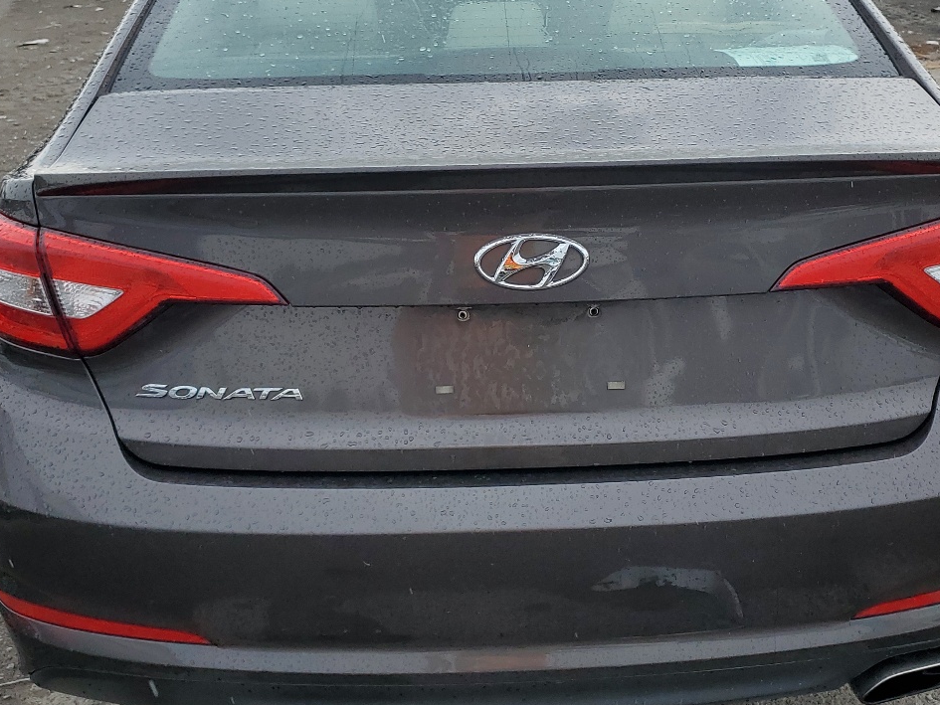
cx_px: 512
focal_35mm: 44
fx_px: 1195
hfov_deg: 42.9
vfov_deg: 32.8
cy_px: 286
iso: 50
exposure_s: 1/714
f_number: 1.5
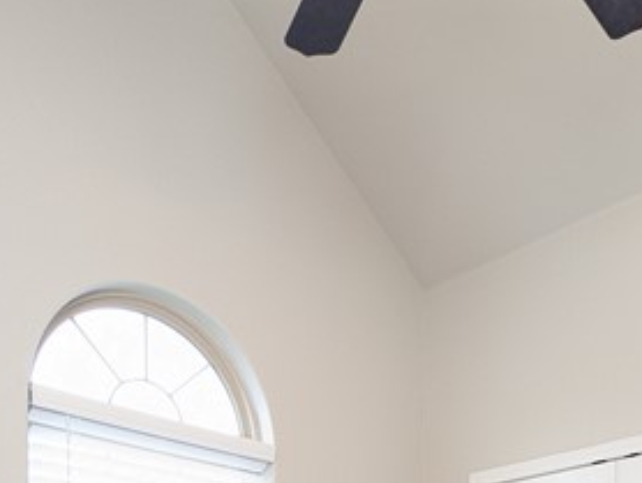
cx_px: 410
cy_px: 686
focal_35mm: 44
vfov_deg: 26.0
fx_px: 817
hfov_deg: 42.5
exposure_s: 1/20
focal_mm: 2.23
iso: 44
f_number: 1.95
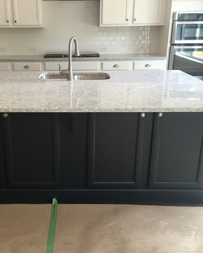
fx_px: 285
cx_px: 70
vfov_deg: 47.9
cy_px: 126
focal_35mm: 38
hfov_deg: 38.8
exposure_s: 1/30
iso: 64
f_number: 2.2
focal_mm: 4.15
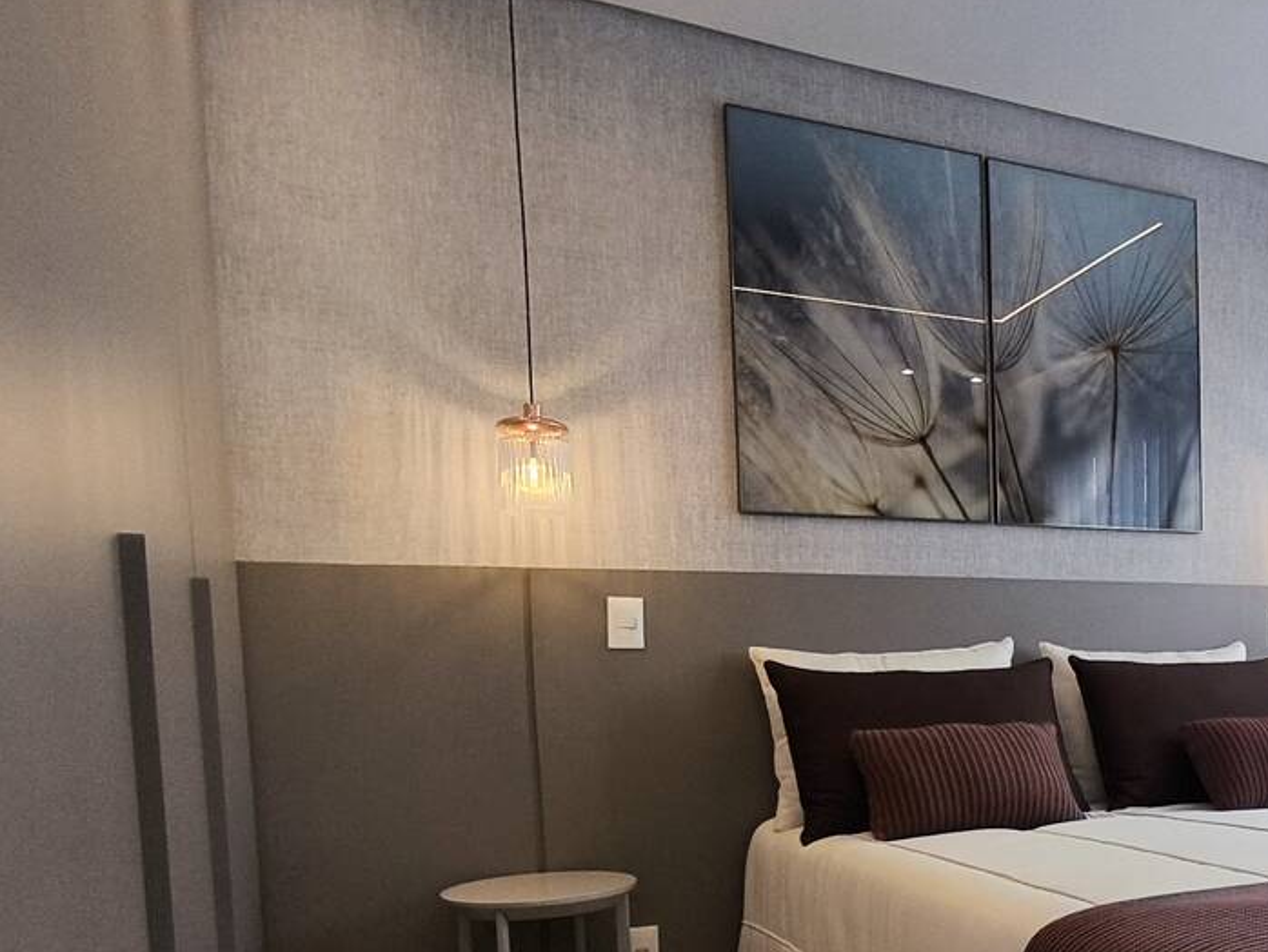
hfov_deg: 51.0
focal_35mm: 33
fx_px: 1209
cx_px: 1061
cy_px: 756
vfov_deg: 41.2
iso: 100
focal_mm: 1.65
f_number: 2.2
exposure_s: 1/120
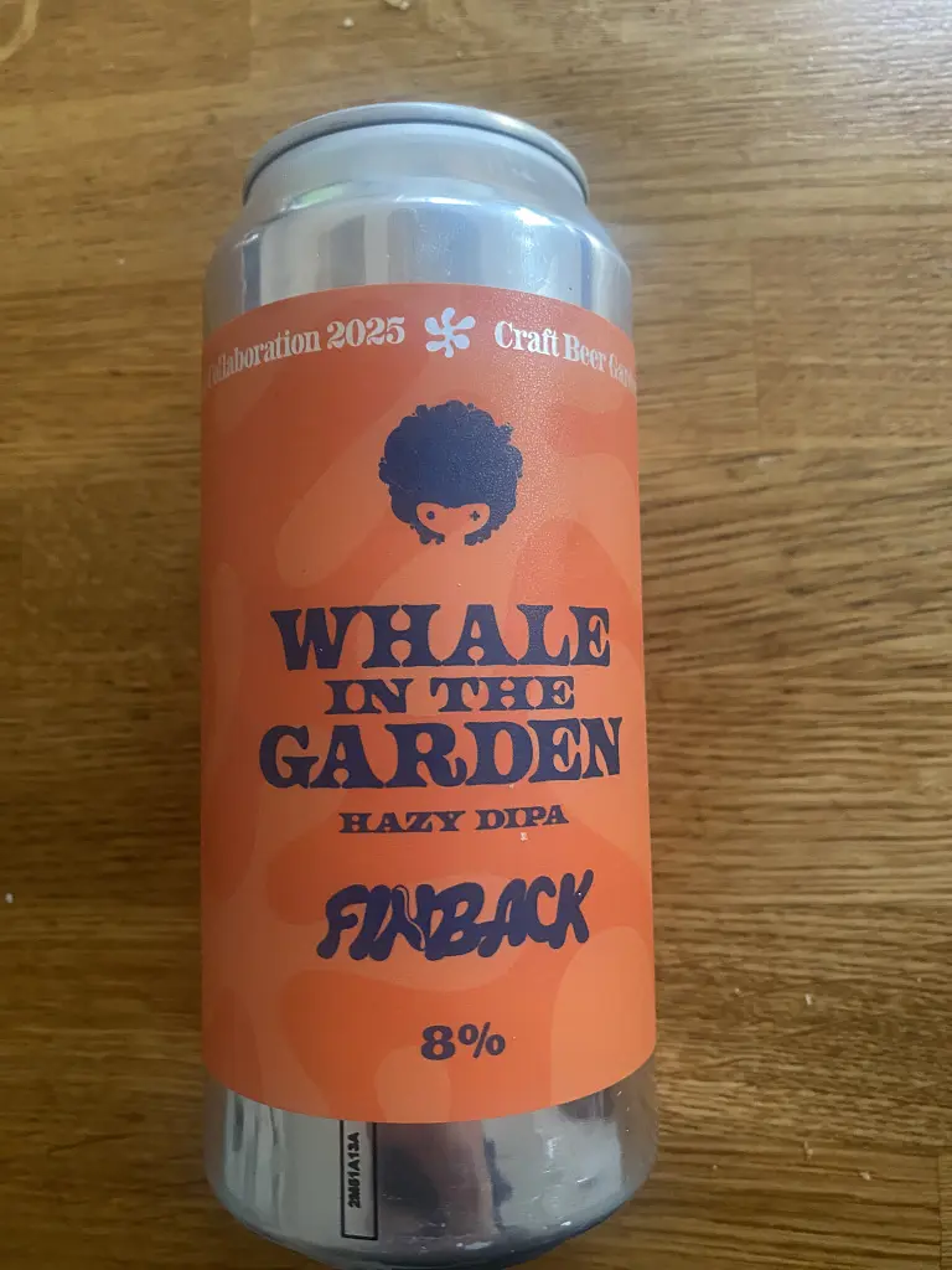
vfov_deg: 69.4
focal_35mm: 25
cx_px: 476
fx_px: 917
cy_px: 635
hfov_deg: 54.9
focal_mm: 4.25
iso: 250
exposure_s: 1/60
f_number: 1.8
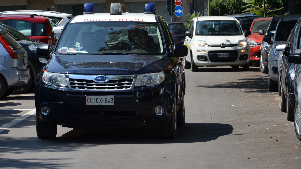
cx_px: 123
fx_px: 1617
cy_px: 70
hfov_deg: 10.6
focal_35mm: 203
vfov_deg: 6.0
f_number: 5.6
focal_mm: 105
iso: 400
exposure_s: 1/1600
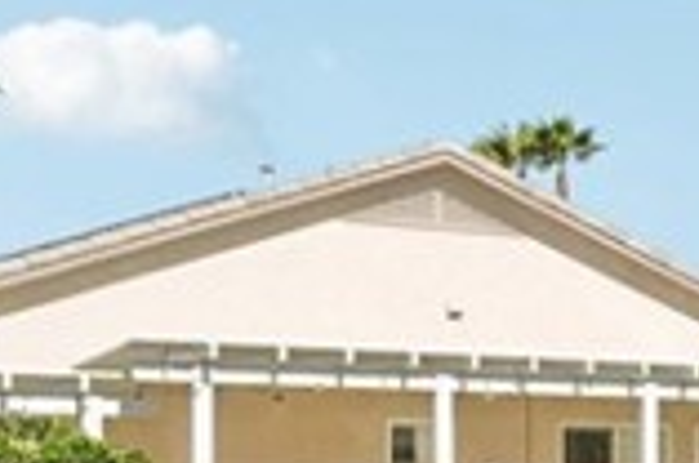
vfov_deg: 15.6
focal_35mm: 85
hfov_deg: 18.6
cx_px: 1256
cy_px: 499
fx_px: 1647
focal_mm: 13
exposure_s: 1/200
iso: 100
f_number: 8
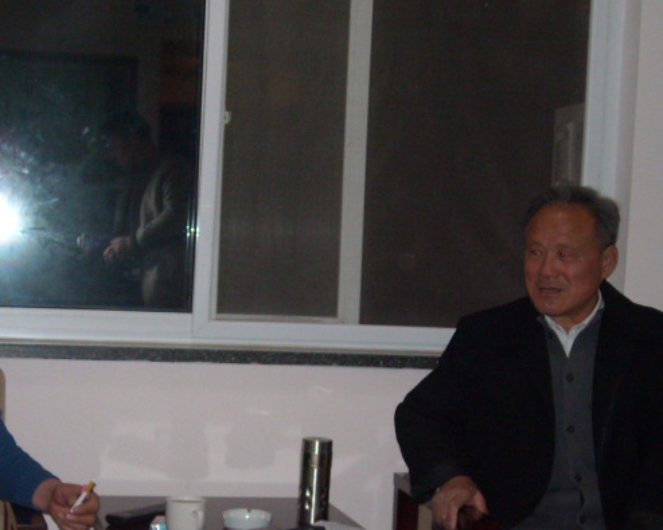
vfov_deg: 21.2
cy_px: 445
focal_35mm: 71
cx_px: 273
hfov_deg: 26.7
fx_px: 1393
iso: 200
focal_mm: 5.7
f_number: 2.8
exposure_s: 1/60
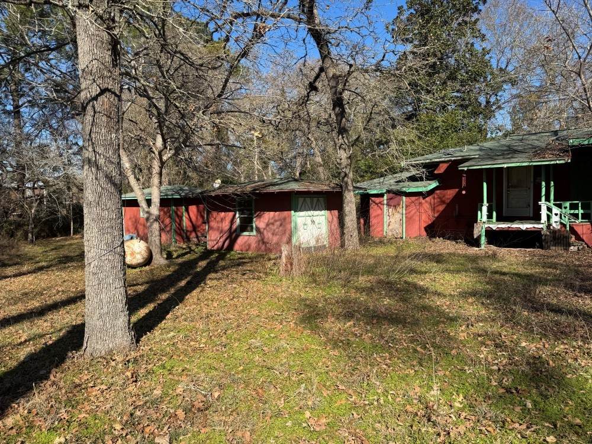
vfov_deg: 56.8
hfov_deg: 71.6
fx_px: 410
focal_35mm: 24
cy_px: 222
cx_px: 296
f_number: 1.78
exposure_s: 1/2959
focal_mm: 6.76
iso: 80
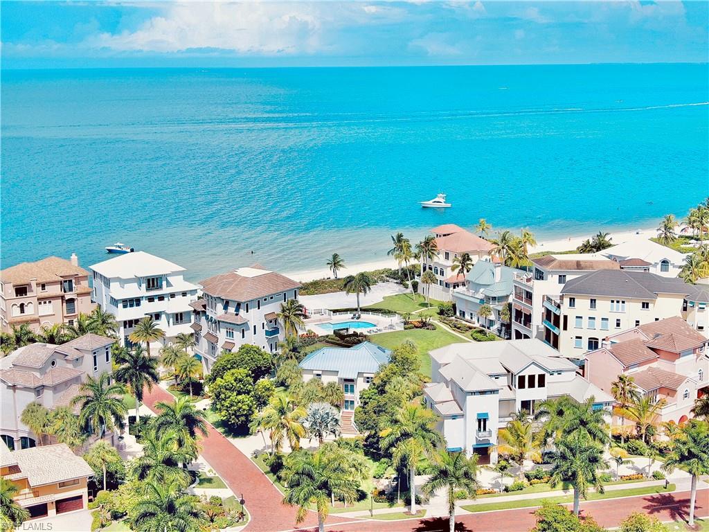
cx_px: 354
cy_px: 266
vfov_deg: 30.3
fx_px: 983
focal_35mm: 48
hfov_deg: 39.7
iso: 100
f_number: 3.8
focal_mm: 8.6
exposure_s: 1/640
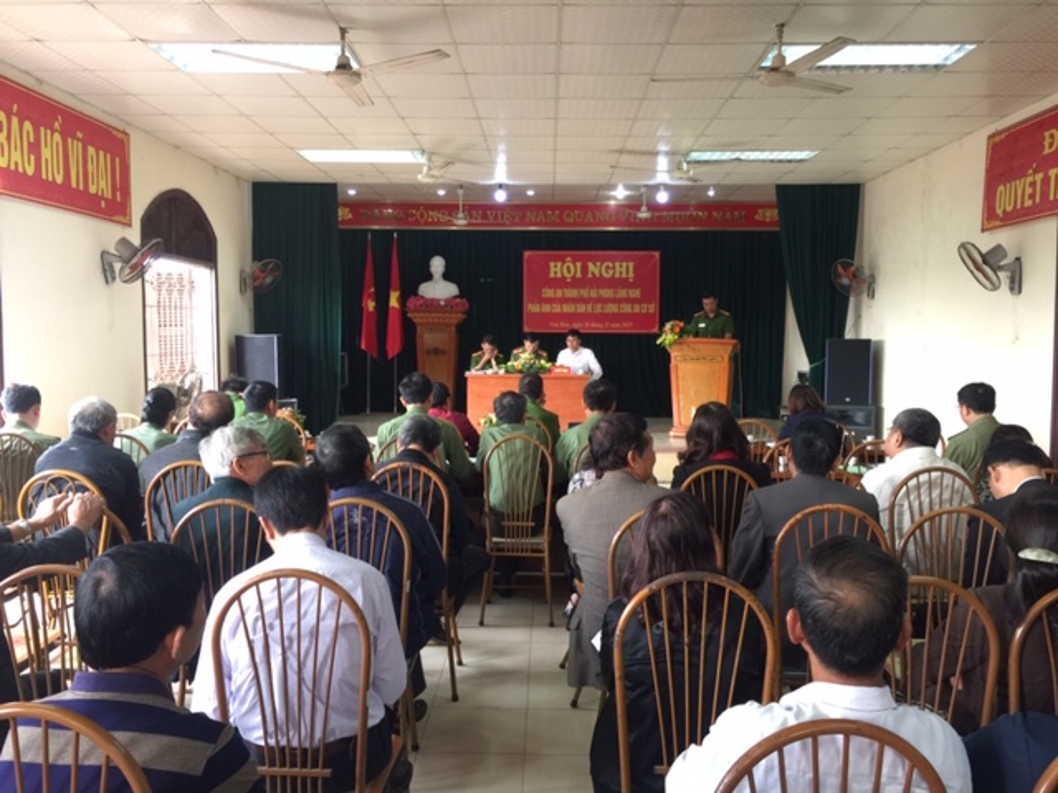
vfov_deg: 48.2
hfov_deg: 61.7
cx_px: 529
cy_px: 396
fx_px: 886
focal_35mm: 29
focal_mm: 4.15
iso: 64
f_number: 2.2
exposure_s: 1/33
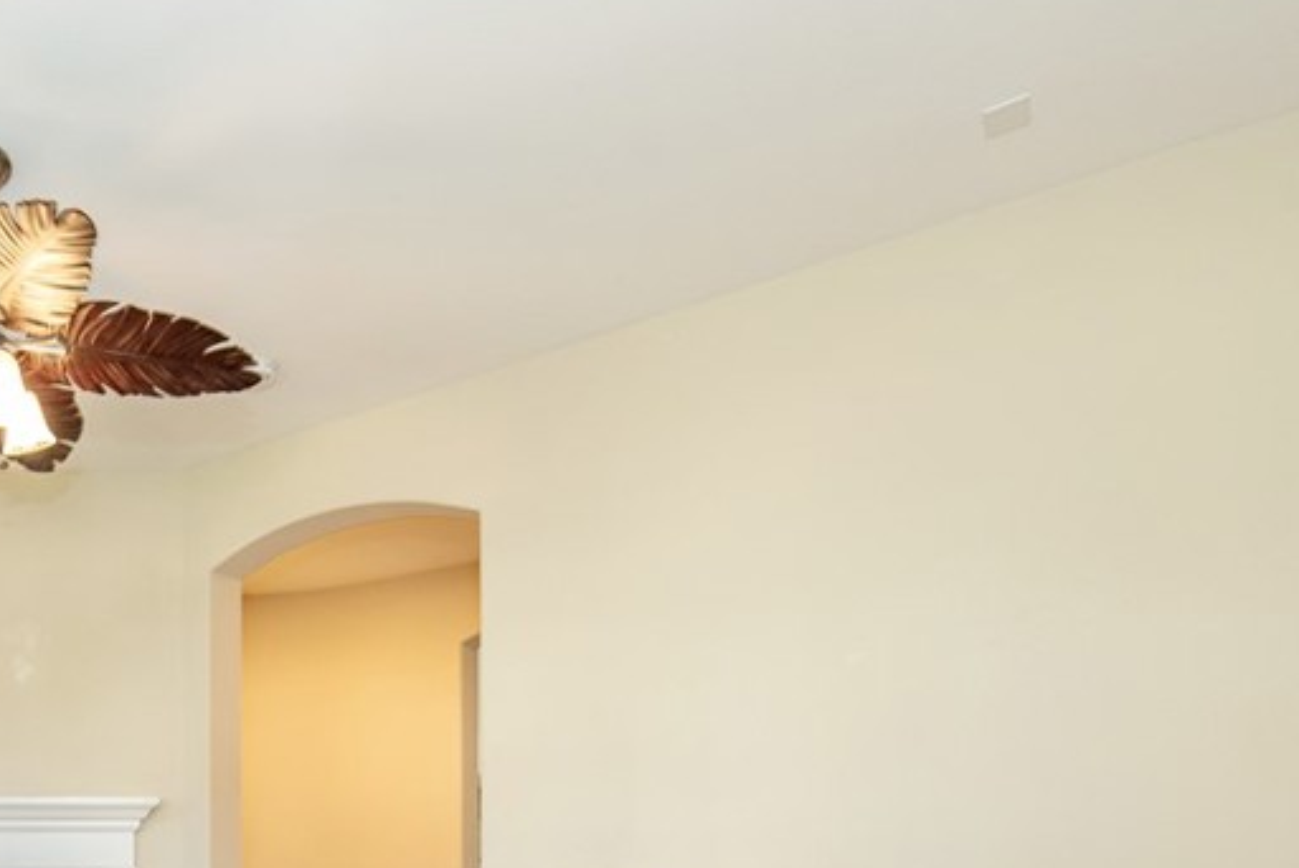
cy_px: 791
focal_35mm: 28
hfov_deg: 54.9
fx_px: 1011
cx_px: 81
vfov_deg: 42.4
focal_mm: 14
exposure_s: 1/80
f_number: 4.5
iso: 800
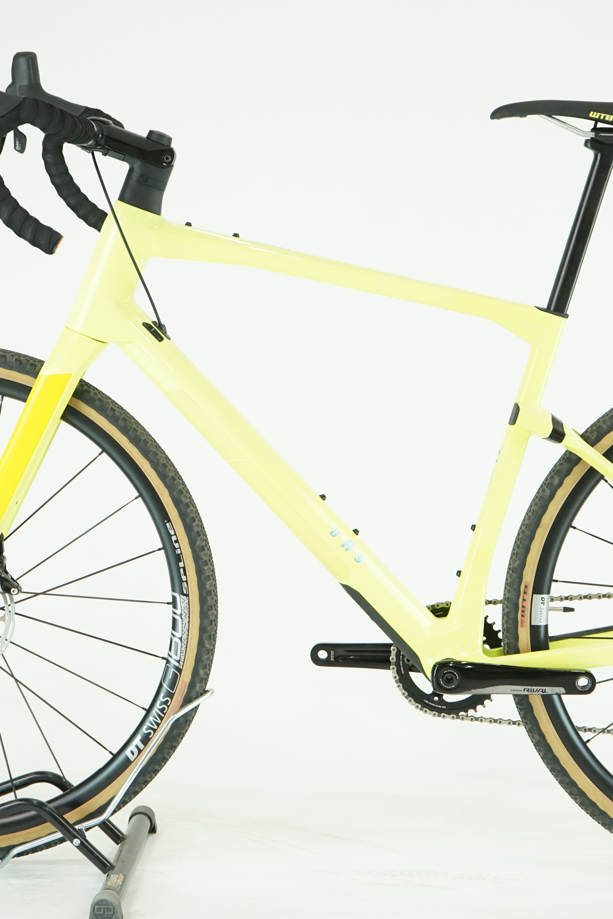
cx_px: 366
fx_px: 2120
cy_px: 460
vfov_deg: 24.5
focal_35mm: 83
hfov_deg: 16.4
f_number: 5.6
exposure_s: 1/200
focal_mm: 55
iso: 1600
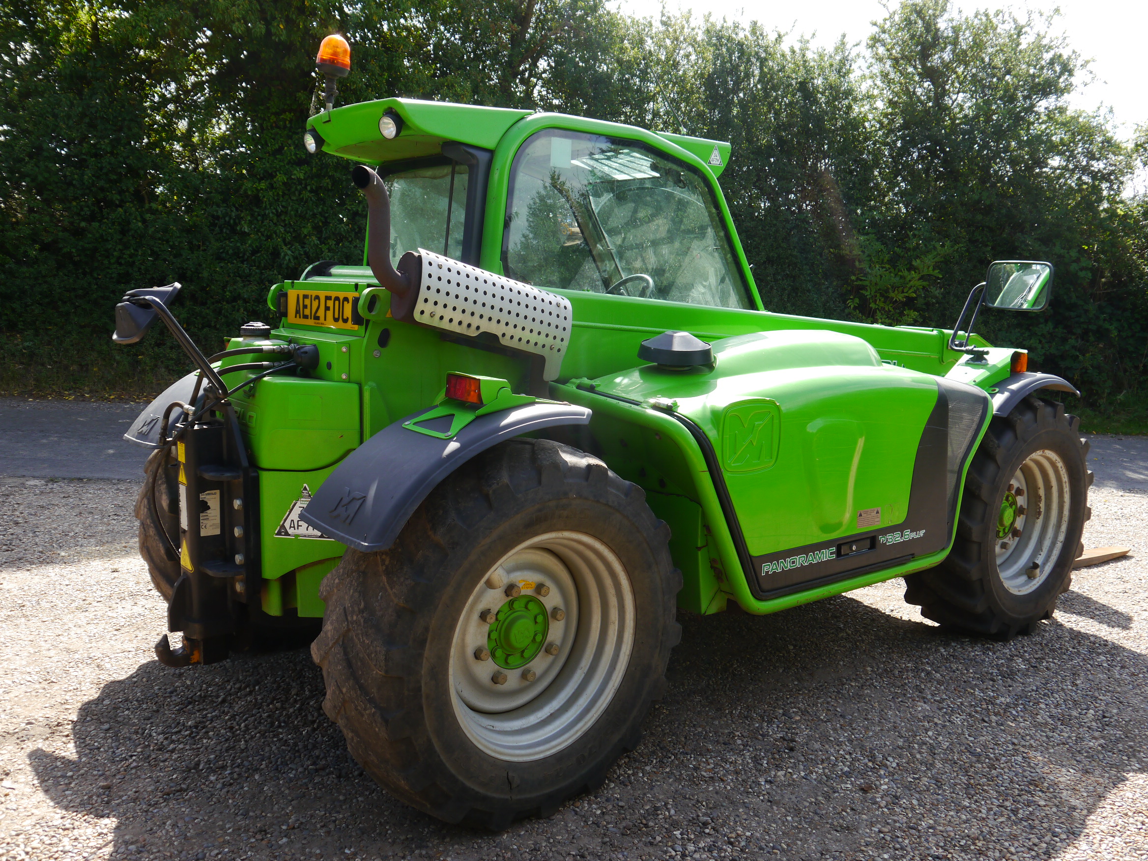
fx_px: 995
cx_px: 574
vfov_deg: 46.8
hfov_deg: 60.0
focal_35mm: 30
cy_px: 430
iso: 160
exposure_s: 1/200
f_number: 5.6
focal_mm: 15
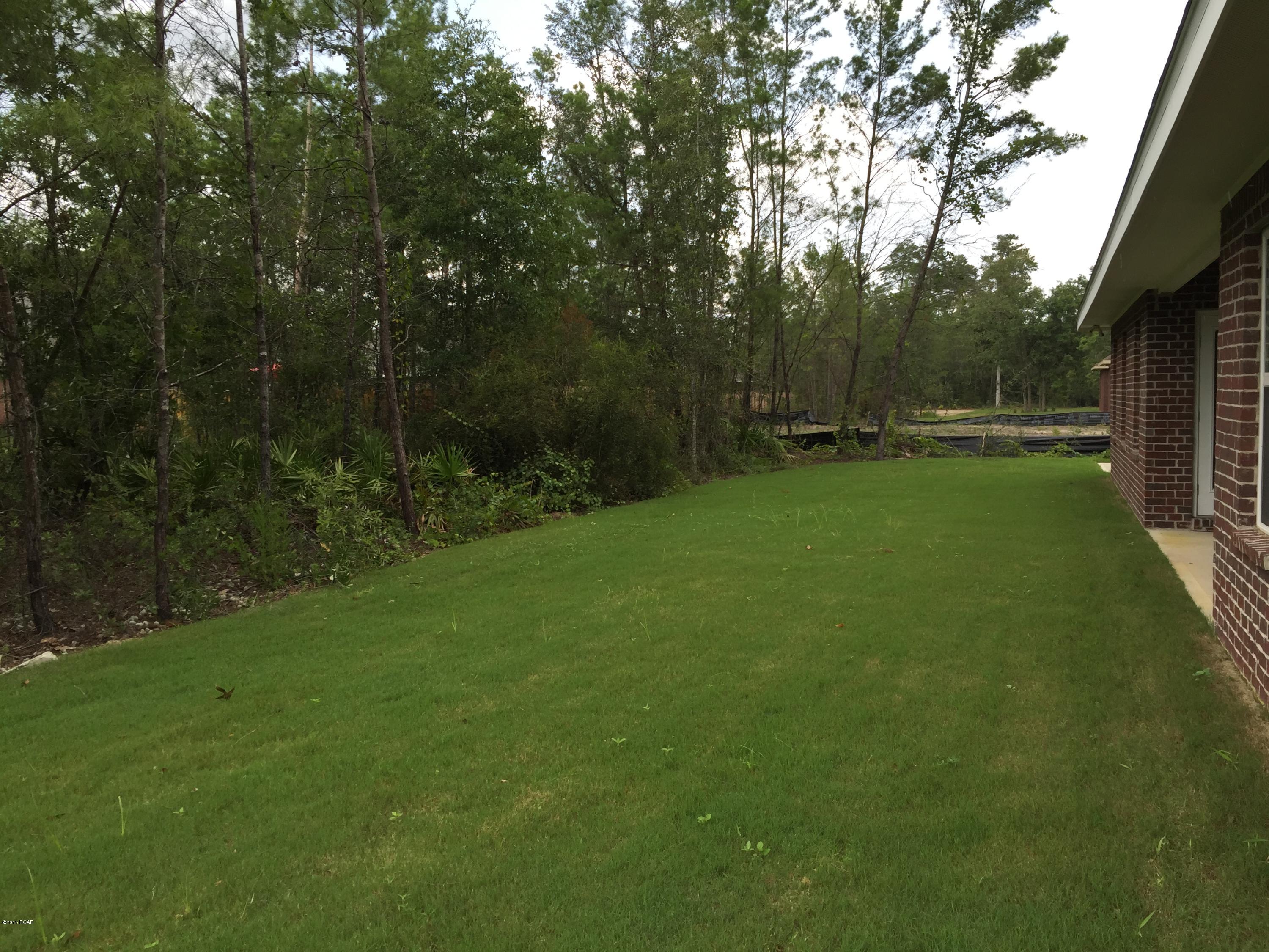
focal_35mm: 29
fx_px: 1063
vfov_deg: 48.2
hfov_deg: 61.7
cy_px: 476
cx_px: 634
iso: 32
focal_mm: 4.15
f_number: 2.2
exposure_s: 1/455
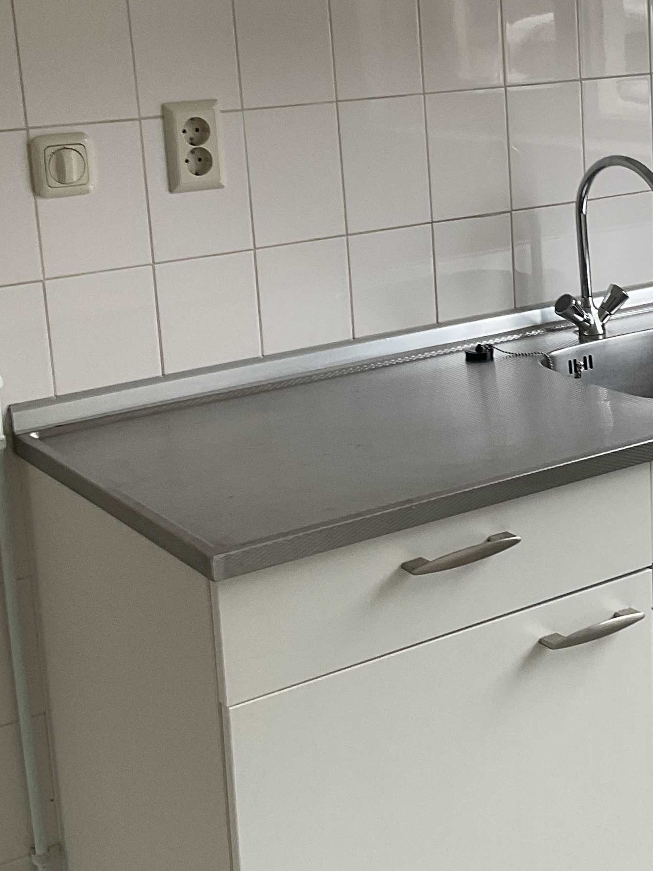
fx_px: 1660
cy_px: 317
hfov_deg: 21.5
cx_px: 647
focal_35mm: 66
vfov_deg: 29.3
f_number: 1.8
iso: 40
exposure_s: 1/60
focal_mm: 3
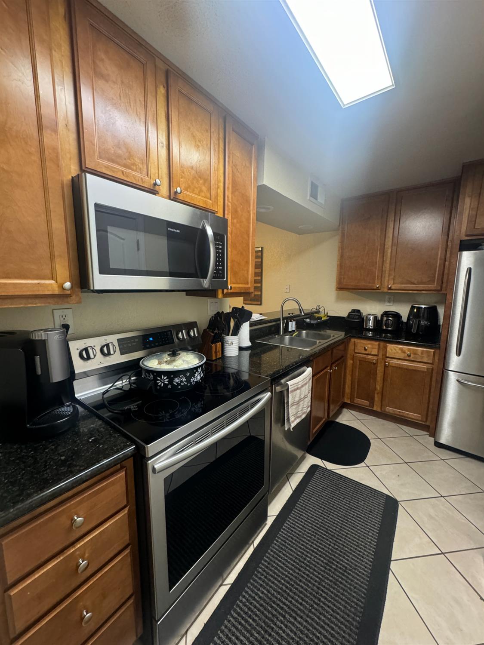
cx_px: 242
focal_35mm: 14
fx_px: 261
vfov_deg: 102.1
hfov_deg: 85.7
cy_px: 322
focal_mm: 2.22
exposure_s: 1/60
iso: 400
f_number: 2.2
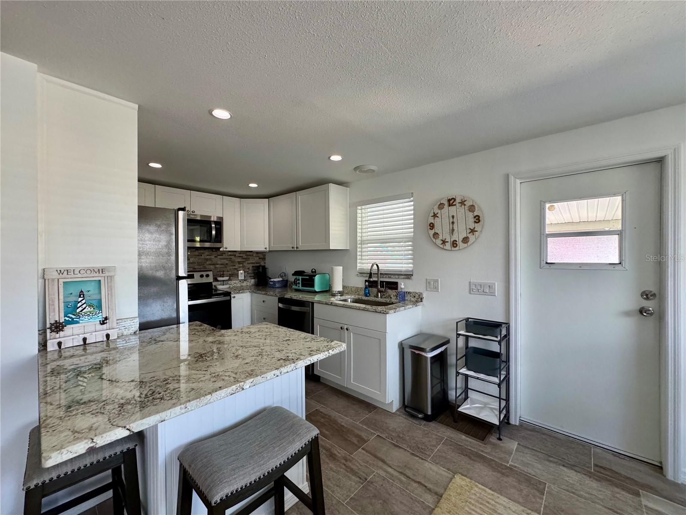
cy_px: 258
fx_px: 277
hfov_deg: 102.1
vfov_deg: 85.7
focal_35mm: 14
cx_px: 343
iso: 250
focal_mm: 2.22
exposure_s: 1/120
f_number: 2.2
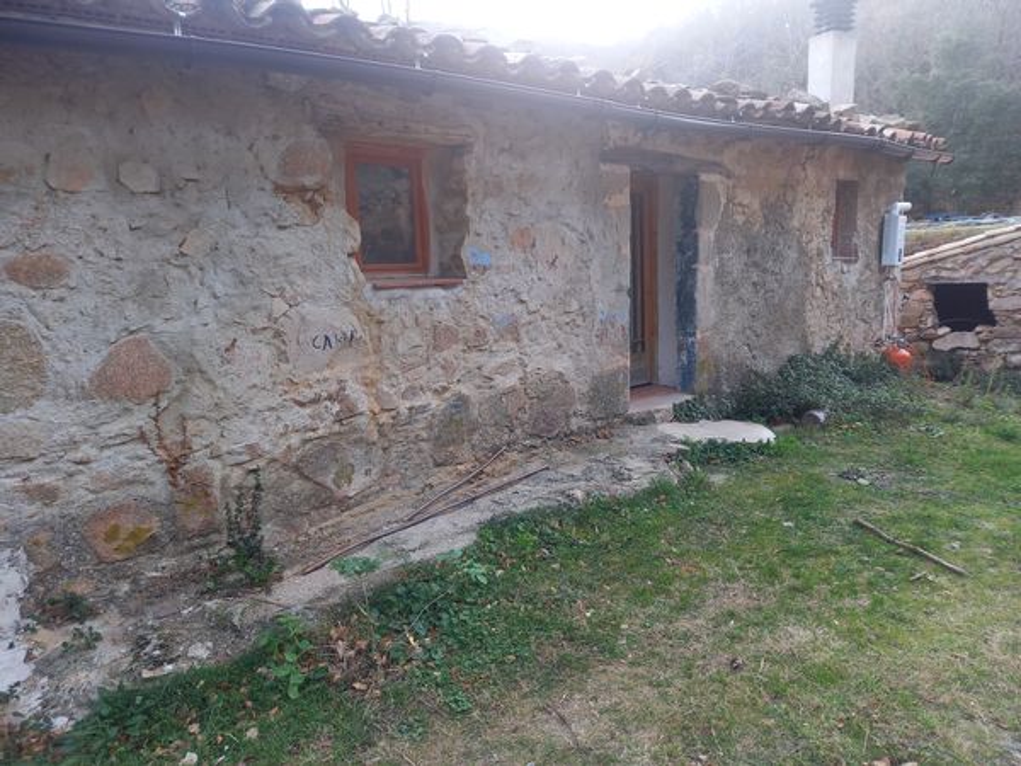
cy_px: 383
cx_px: 510
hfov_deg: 69.4
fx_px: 737
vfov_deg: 54.9
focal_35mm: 25
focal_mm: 4.6
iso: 80
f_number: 2
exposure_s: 1/50
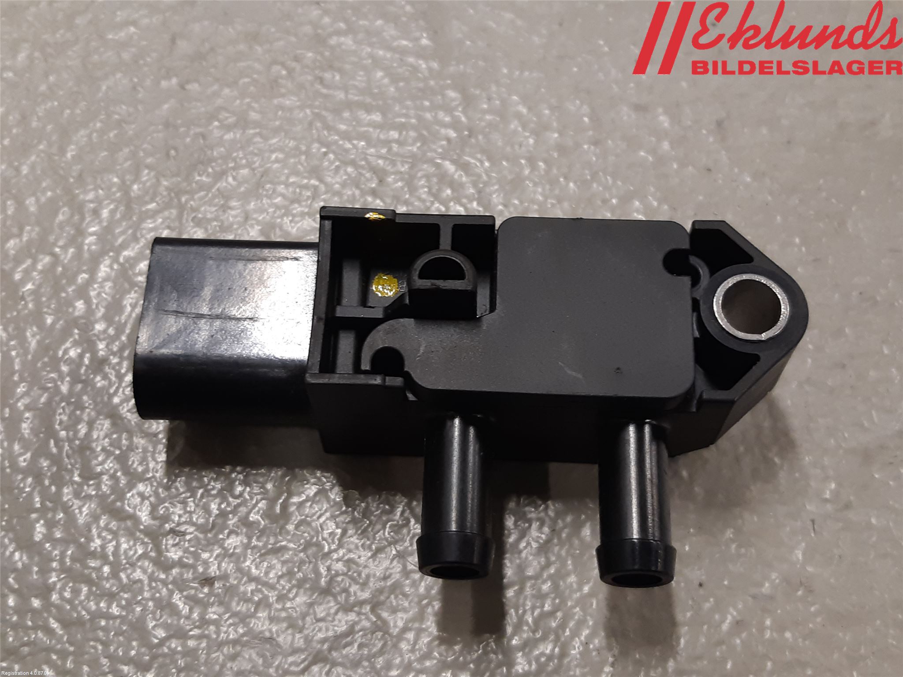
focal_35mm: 26
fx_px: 678
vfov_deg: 53.1
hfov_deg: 67.3
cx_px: 452
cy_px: 338
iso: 100
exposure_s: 1/50
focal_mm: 3.93
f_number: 1.7
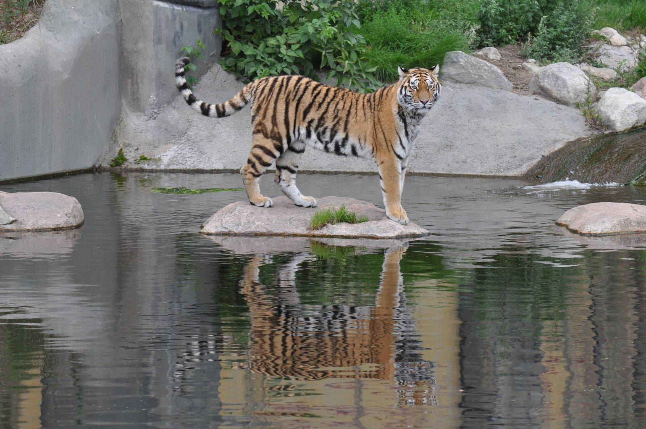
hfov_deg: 7.4
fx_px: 4974
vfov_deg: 4.9
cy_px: 214
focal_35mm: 278
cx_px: 323
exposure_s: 1/400
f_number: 5.3
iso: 400
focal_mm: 185
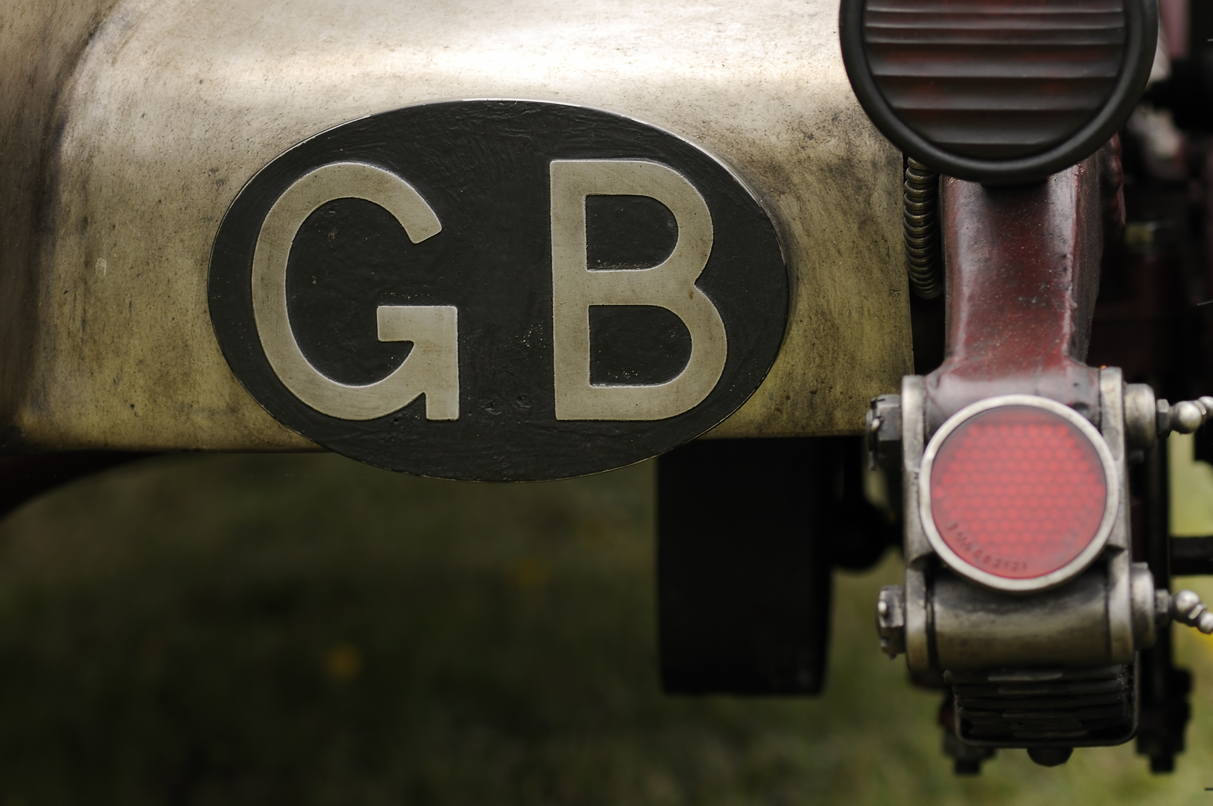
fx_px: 7596
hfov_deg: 9.1
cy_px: 346
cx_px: 665
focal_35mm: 226
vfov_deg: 6.1
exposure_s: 1/125
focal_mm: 105
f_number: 4.5
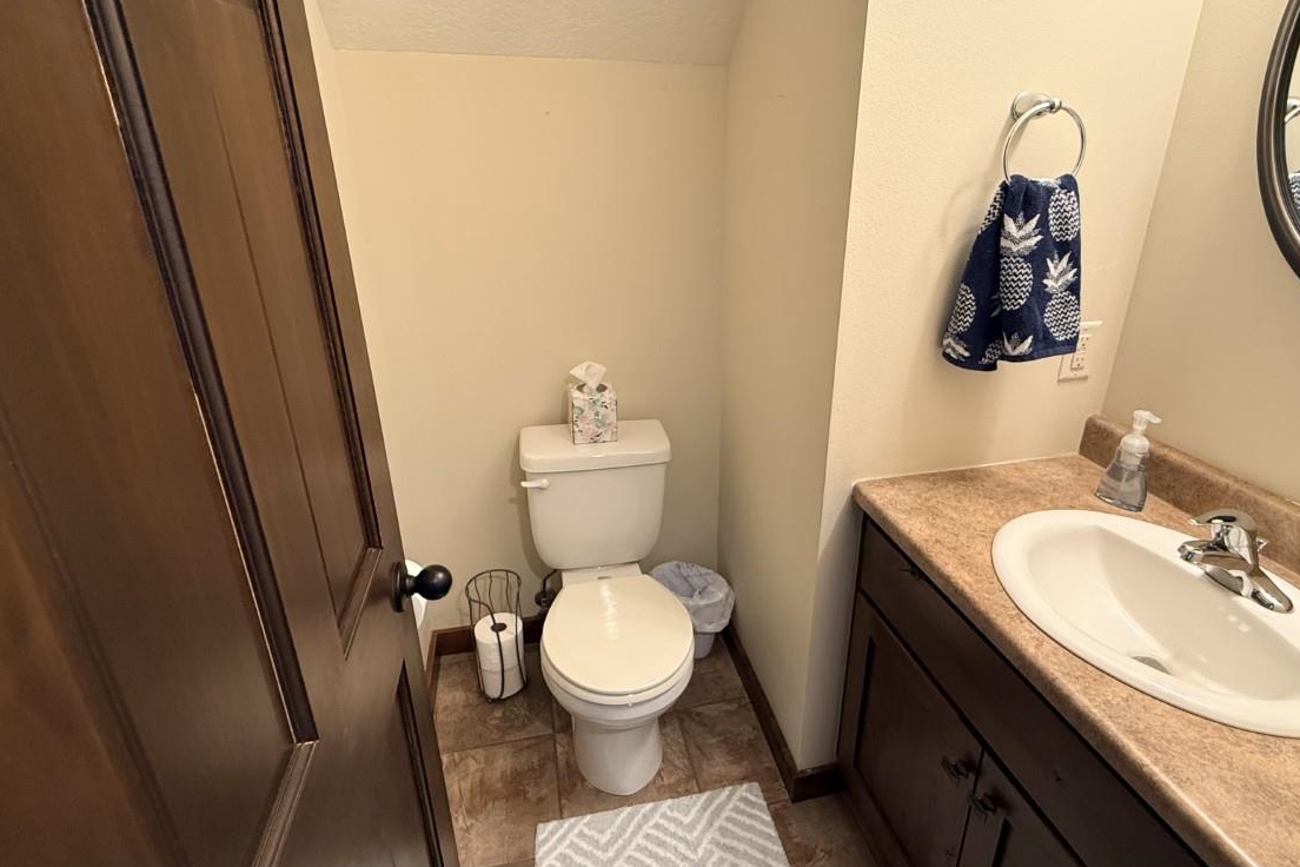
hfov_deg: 86.8
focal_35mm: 19
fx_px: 686
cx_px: 692
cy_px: 416
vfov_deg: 64.5
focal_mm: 2.22
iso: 250
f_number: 2.2
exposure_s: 1/60
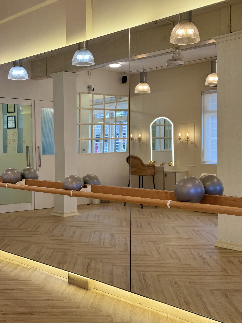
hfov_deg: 30.3
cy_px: 162
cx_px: 121
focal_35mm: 48
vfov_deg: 39.7
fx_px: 447
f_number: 1.78
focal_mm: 6.86
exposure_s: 1/100
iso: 80
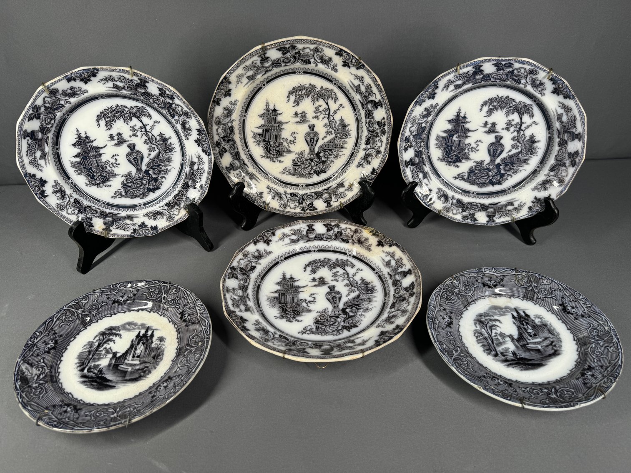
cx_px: 316
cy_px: 236
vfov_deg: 56.8
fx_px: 438
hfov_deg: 71.6
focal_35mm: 24
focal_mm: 6.76
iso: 64
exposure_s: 1/120
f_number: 1.78
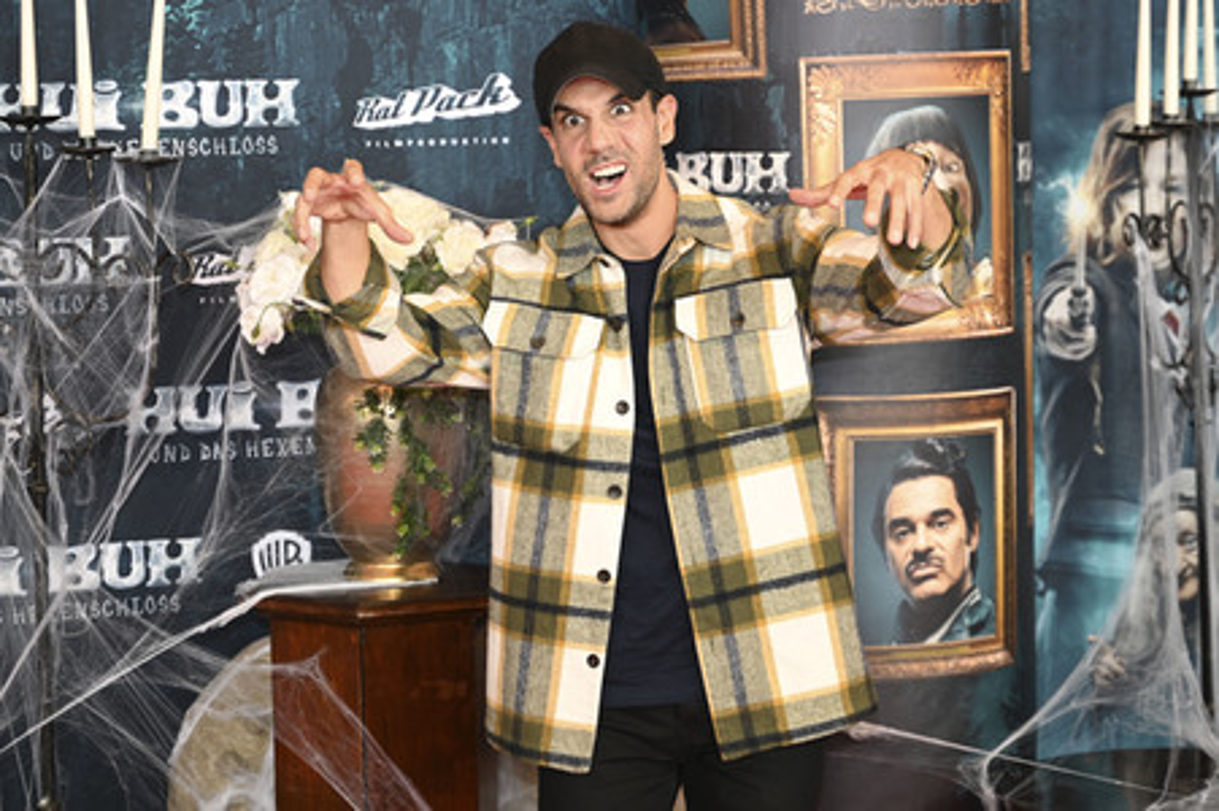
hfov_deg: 27.0
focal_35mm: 75
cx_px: 610
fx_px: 2538
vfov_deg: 18.2
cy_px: 406
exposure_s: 1/125
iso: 500
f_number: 2.8
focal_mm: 75
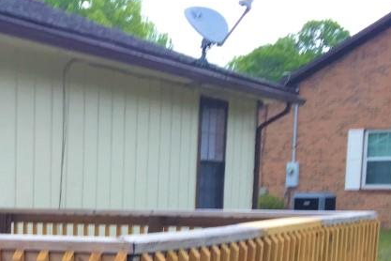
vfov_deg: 17.8
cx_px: -46
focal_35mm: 74
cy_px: 287
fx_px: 804
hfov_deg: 25.3
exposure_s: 1/120
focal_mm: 4.15
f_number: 2.2
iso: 50
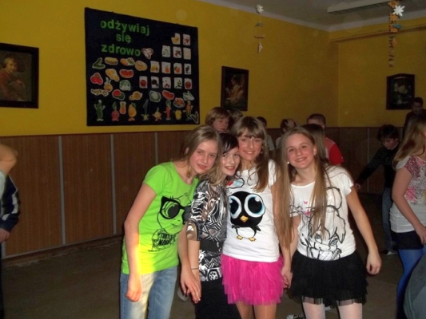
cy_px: 152
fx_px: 443
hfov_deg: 51.3
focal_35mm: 36
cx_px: 231
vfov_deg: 39.7
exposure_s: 1/30
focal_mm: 5.7
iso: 64
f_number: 2.9
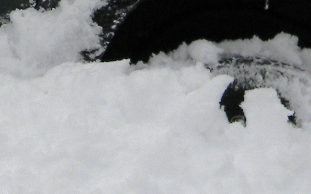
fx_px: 1492
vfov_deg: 7.3
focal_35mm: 176
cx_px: -102
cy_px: -104
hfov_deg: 11.6
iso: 80
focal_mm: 5
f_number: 3.5
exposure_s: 1/756
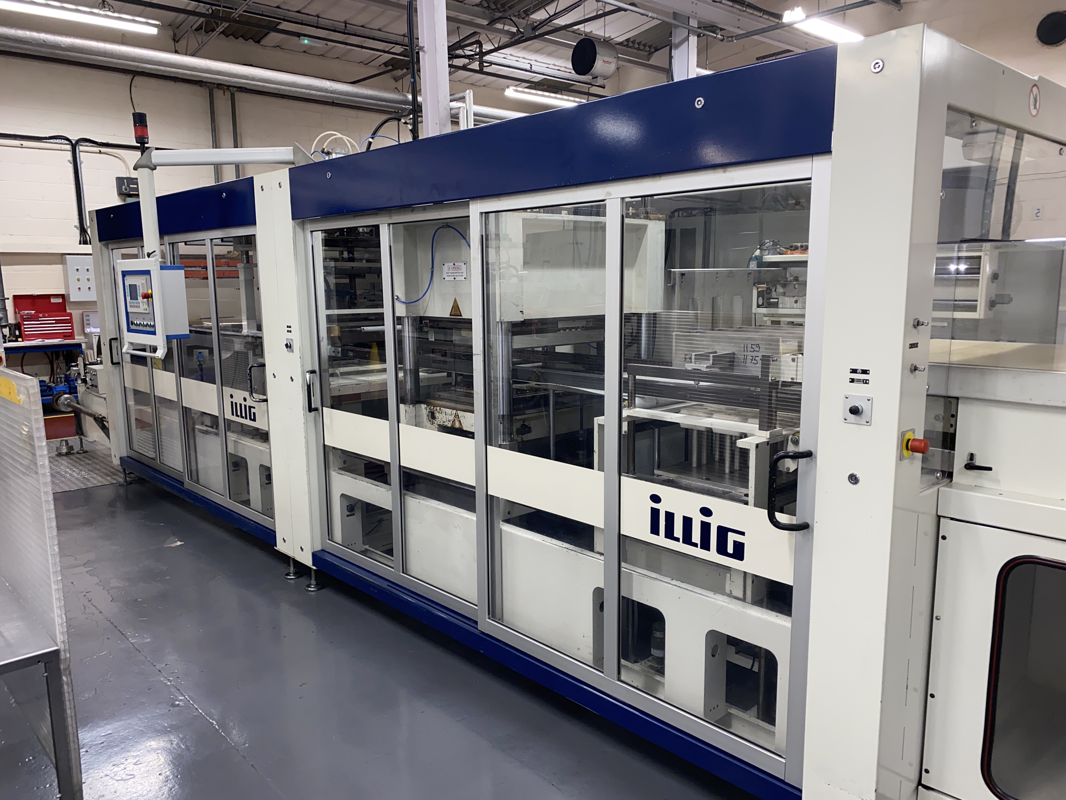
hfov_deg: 67.3
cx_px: 533
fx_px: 801
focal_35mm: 26
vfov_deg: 53.1
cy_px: 400
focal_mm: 4.25
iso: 40
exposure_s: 1/20
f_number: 1.8
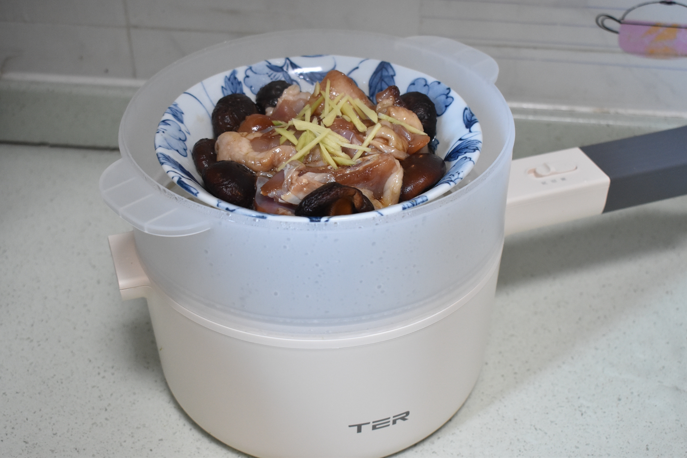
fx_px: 973
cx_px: 344
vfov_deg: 26.5
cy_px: 229
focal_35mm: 51
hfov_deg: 38.9
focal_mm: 34
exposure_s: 1/50
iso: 1800
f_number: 5
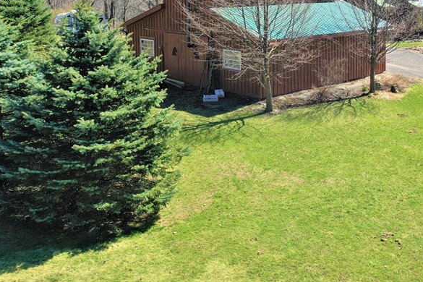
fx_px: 611
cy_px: 37
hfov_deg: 37.0
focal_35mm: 52
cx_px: 333
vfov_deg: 25.3
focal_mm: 10.26
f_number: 4
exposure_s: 1/800
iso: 100
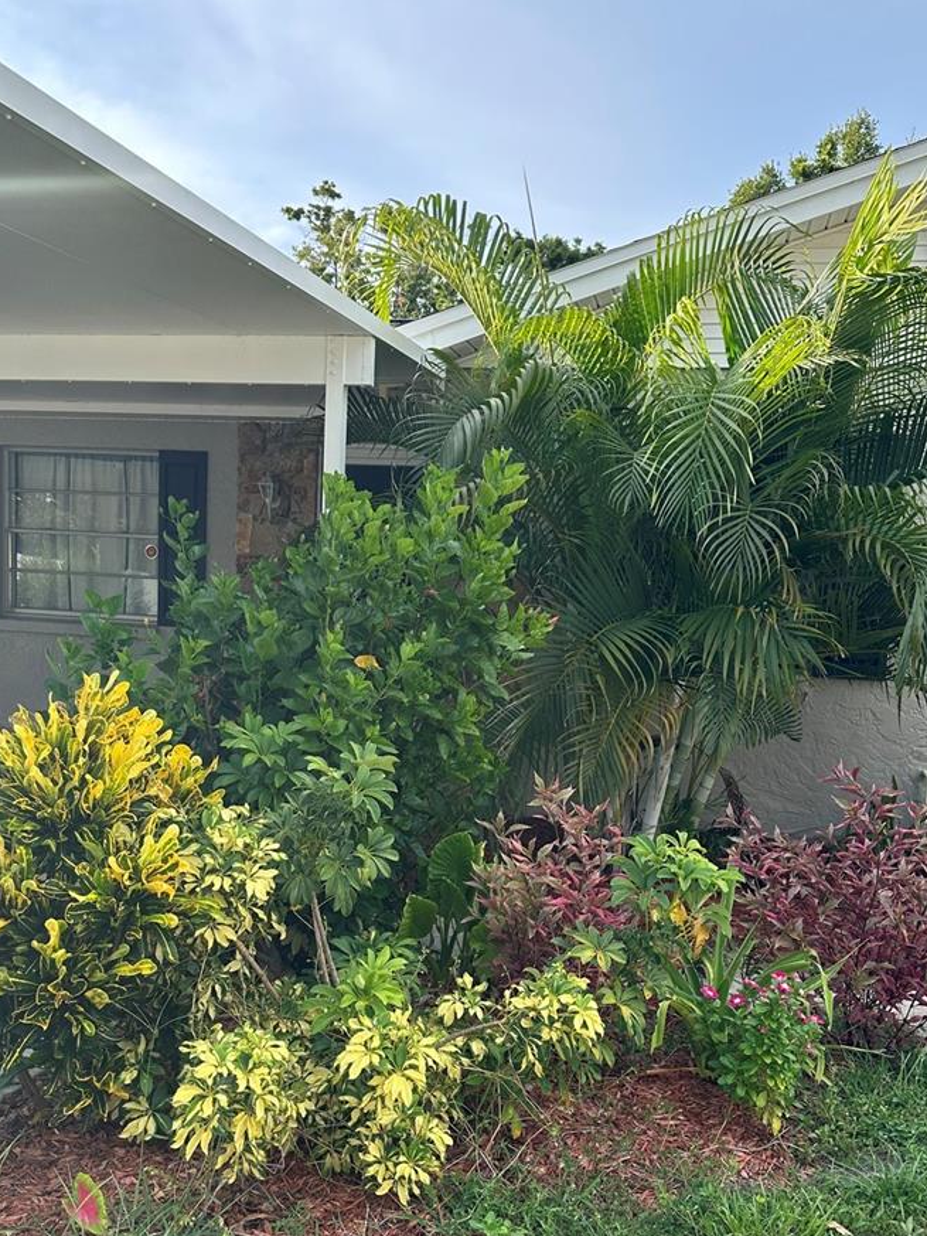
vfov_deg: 55.0
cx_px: 443
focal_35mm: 33
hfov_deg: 42.9
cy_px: 732
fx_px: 1178
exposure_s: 1/724
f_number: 1.78
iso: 80
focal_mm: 6.86
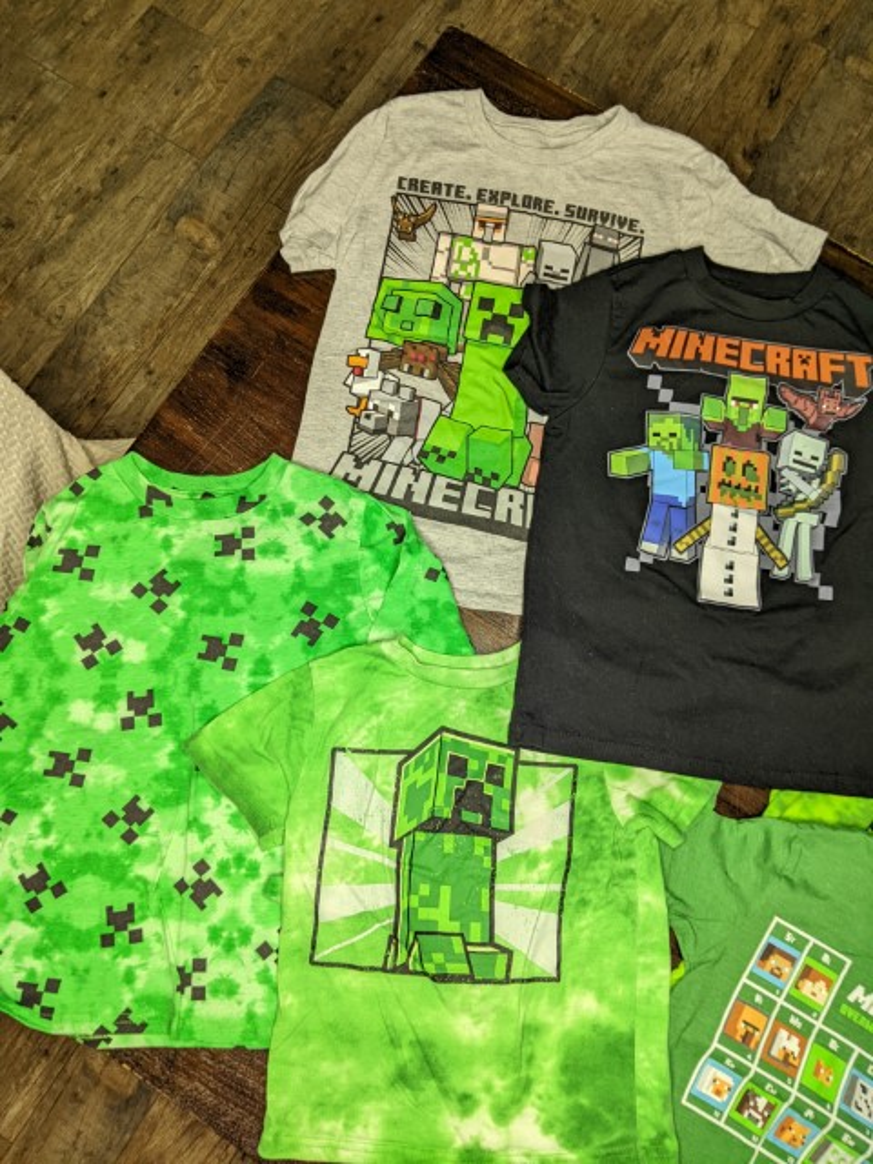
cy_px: 582
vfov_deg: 65.3
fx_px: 908
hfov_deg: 51.4
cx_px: 436
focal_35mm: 27
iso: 65
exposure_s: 1/30
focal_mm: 4.44
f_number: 1.8
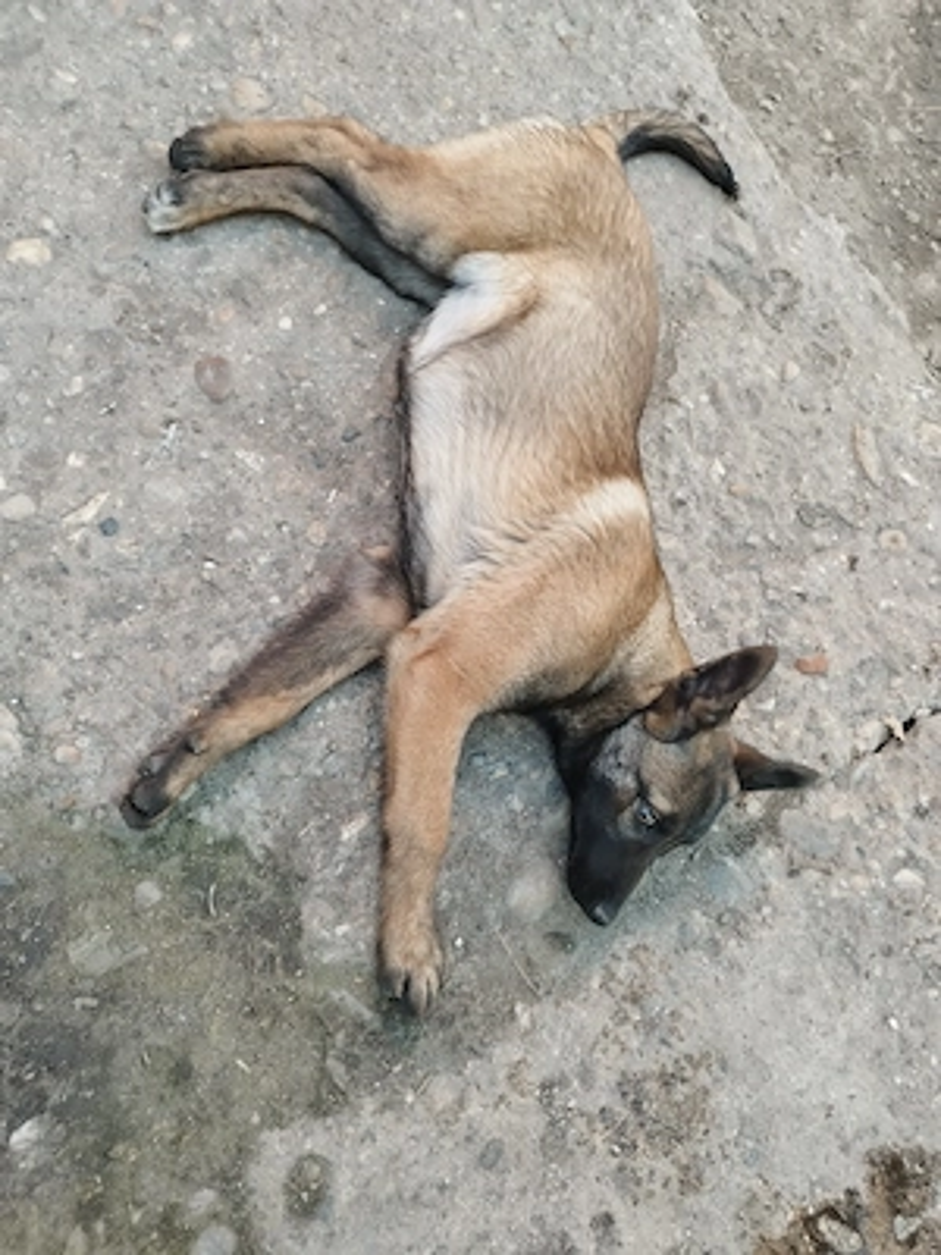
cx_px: 470
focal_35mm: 24
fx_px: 870
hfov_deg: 56.8
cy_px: 628
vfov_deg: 71.6
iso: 490
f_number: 1.89
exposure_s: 1/50
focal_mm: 5.89
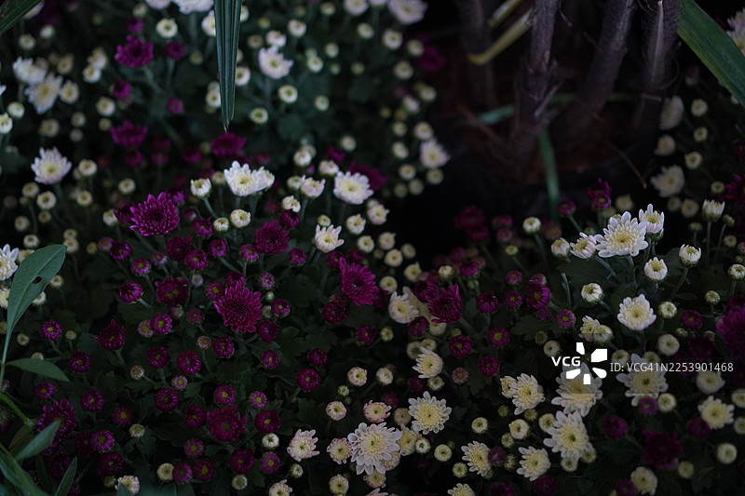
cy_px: 248
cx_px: 372
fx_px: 1086
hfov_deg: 37.9
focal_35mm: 52
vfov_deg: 25.7
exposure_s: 1/400
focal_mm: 35
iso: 800
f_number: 1.8
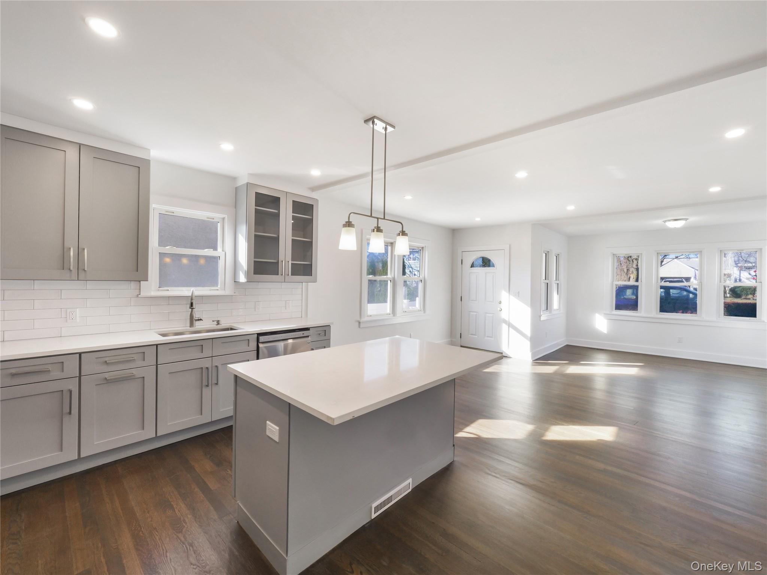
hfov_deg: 102.1
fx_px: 310
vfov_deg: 85.7
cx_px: 384
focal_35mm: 14
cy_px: 288
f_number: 8
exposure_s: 1/20
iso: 800
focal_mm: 7
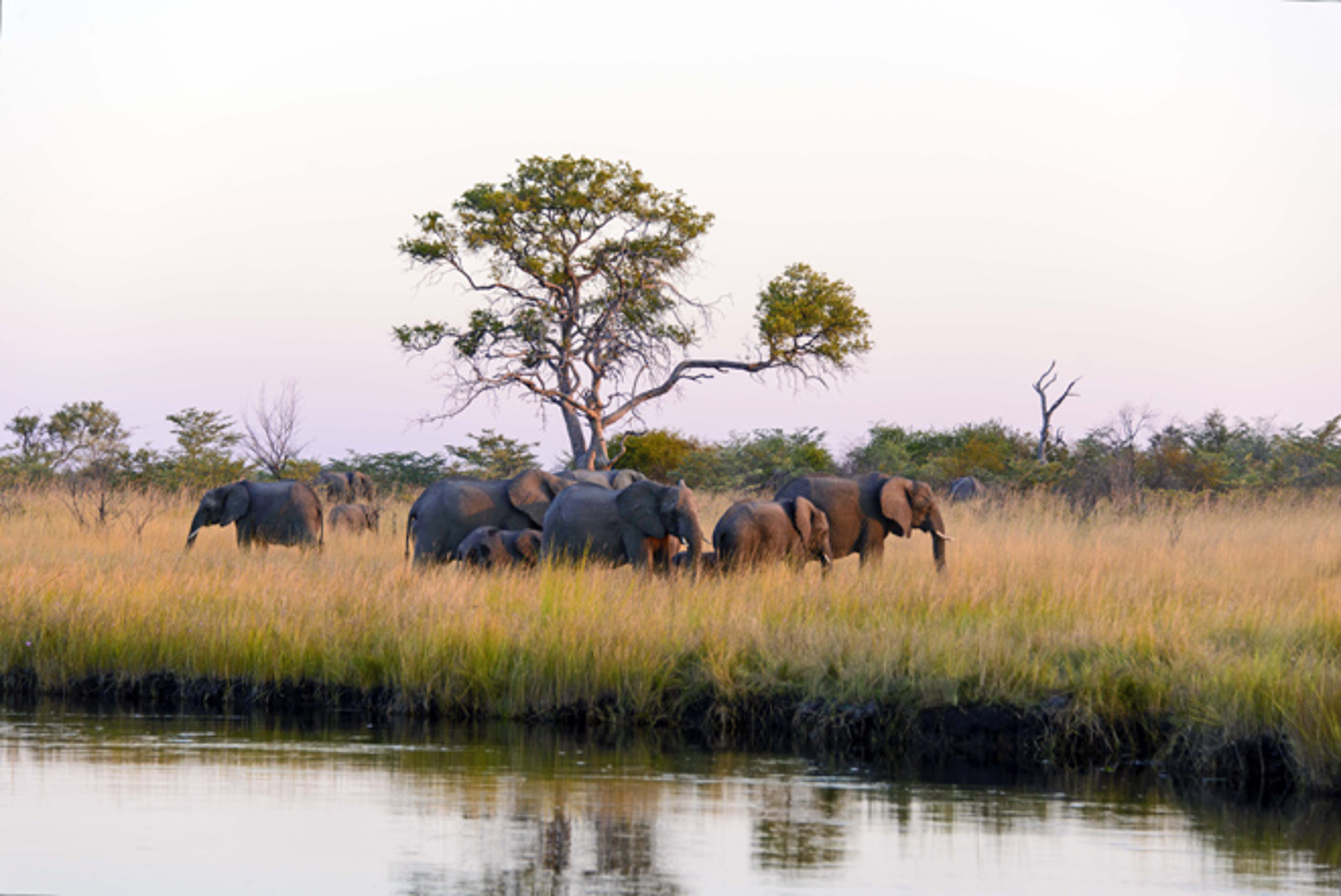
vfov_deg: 10.2
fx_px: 5032
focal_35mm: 135
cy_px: 448
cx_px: 670
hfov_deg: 15.2
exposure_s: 1/100
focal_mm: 135
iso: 400
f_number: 5.6
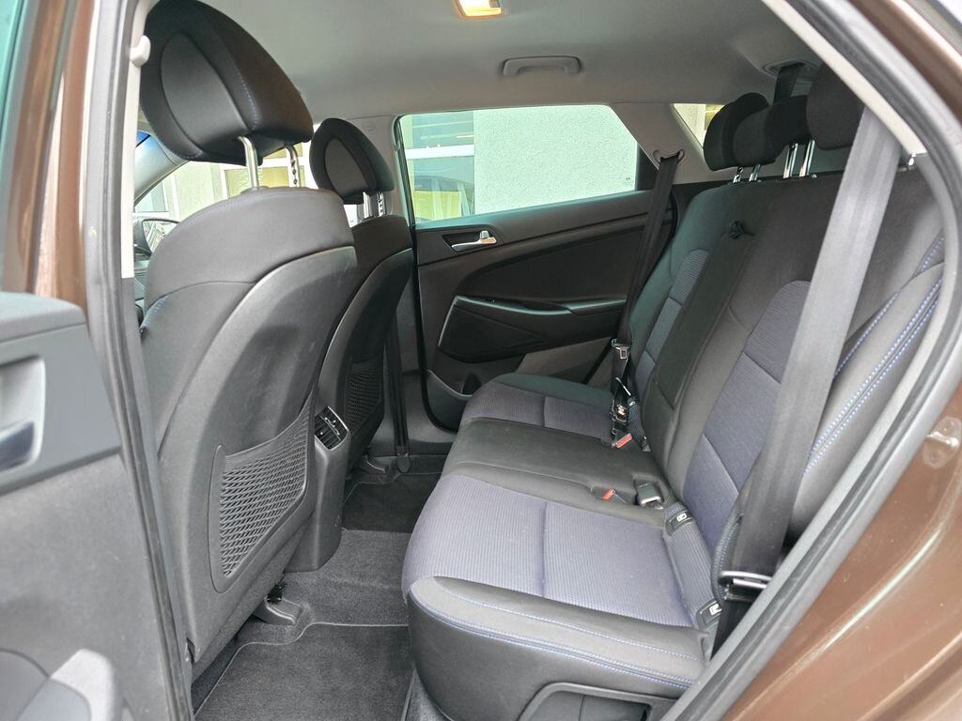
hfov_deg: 73.9
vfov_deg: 58.9
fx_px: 639
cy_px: 360
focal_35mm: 23
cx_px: 481
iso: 1600
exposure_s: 1/100
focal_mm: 6.3
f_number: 1.7
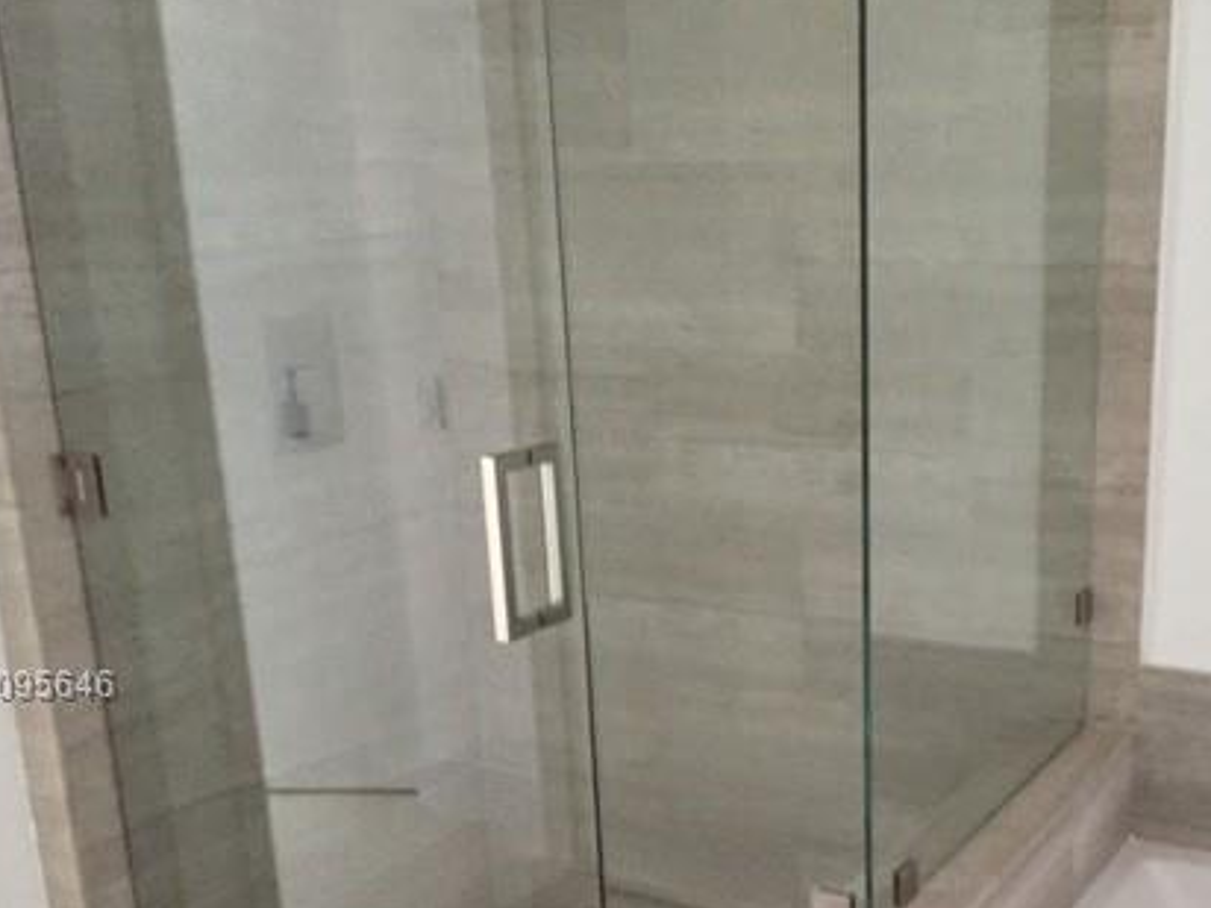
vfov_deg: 31.6
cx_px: 861
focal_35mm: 45
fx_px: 1574
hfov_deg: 41.2
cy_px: 688
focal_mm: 4.15
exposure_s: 1/20
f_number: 2.2
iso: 250
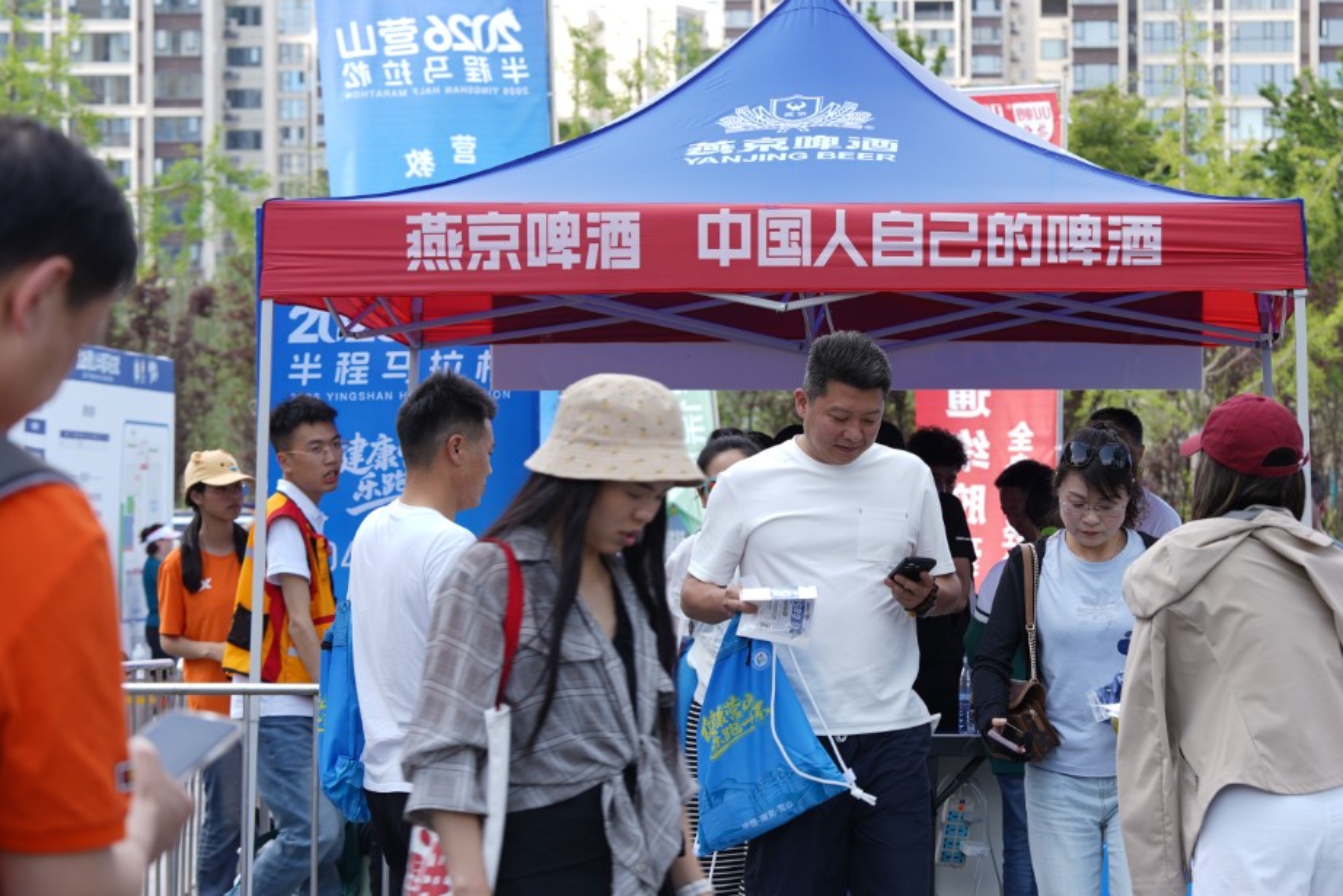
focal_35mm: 129
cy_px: 482
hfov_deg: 15.8
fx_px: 4813
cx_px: 915
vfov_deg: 10.6
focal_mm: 85
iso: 80
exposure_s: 1/100
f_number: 6.3
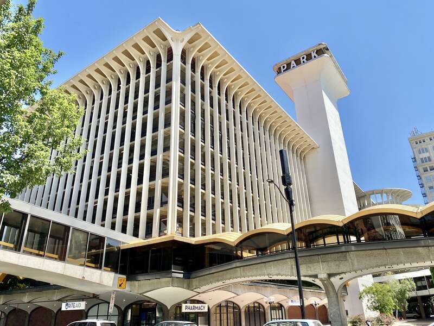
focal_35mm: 26
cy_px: 163
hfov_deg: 67.3
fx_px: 326
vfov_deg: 53.1
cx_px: 217
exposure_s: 1/2222
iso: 32
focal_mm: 4.25
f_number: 1.8
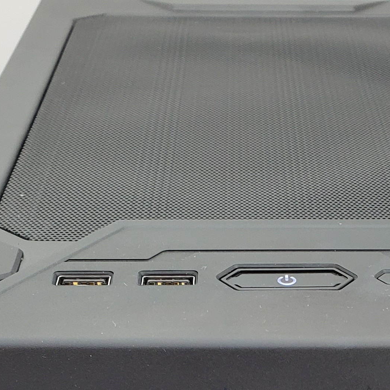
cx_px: 306
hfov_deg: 19.5
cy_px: 599
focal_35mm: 88
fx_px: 1122
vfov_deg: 17.6
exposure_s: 1/120
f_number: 2.4
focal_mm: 4.3
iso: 100
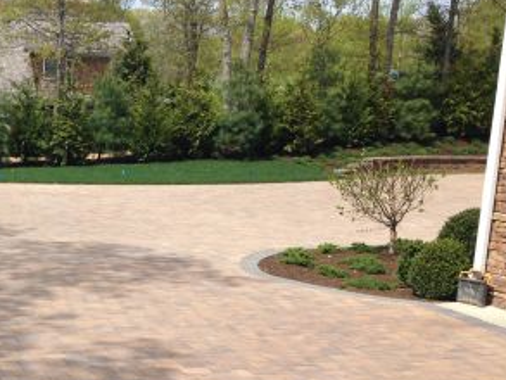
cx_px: -45
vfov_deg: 20.2
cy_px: 320
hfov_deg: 25.2
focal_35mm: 72
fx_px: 1053
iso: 50
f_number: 2.4
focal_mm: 4.12
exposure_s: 1/1595
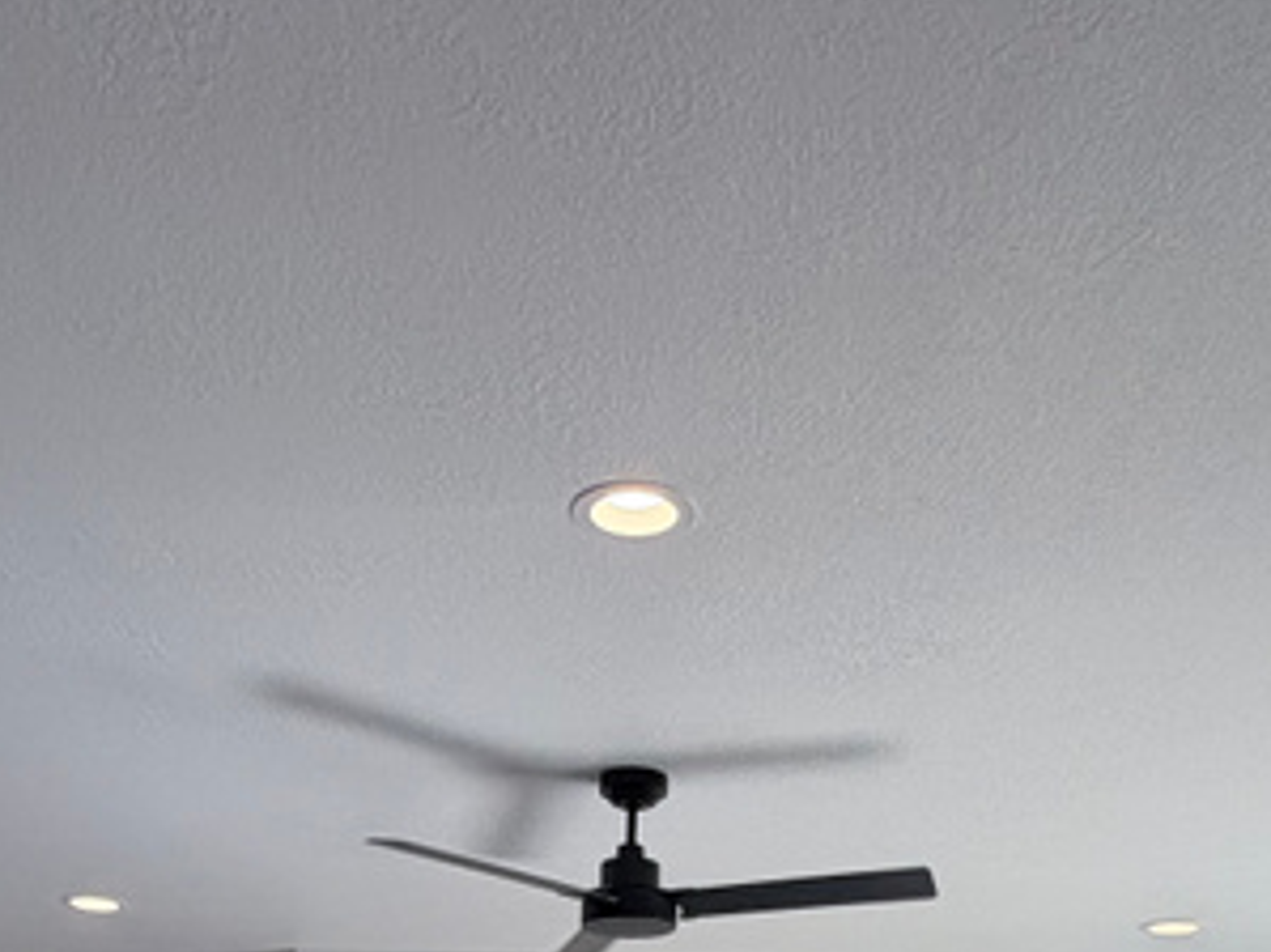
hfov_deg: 39.7
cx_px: 612
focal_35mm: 48
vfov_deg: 25.0
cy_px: 1322
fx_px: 1762
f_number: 2.2
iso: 40
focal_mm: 2.22
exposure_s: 1/120
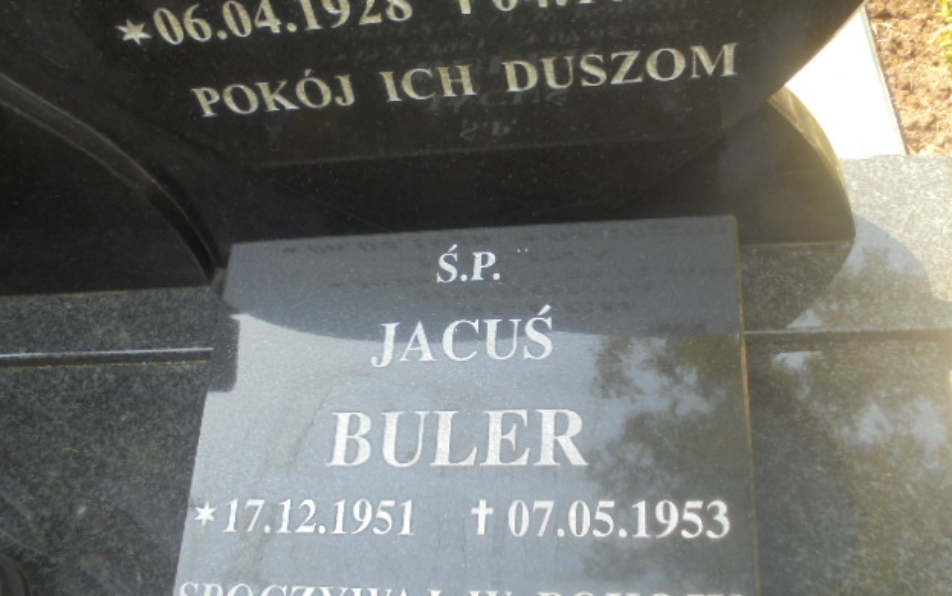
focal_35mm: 37
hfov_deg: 52.7
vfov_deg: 34.4
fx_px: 960
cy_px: 356
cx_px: 468
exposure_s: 1/80
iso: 100
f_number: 4
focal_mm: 6.1
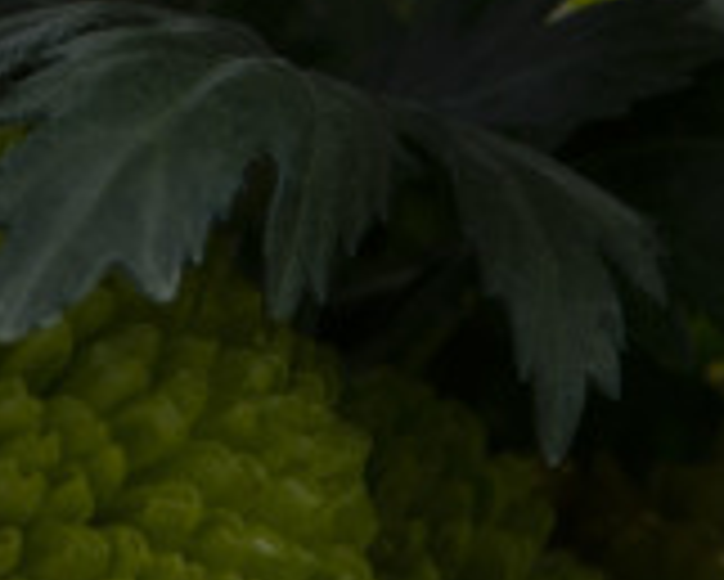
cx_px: 243
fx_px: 20111
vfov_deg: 1.6
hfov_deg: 2.1
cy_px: -618
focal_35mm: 938
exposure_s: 1/1250
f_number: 7.1
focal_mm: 105
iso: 200
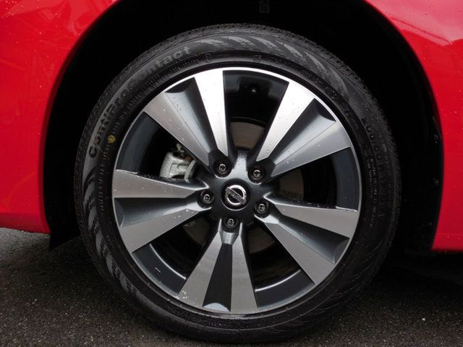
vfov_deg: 54.9
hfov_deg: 69.4
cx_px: 232
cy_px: 174
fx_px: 334
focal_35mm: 25
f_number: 3.3
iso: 125
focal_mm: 4.5
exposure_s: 1/200
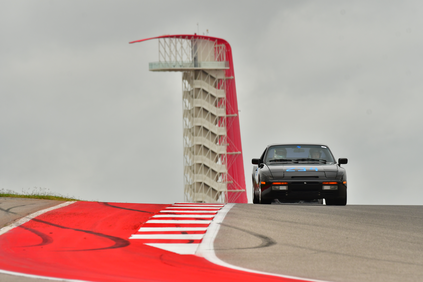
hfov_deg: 4.2
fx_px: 5816
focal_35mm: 495
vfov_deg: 2.8
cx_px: 212
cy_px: 141
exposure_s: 1/250
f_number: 8
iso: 320
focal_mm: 330
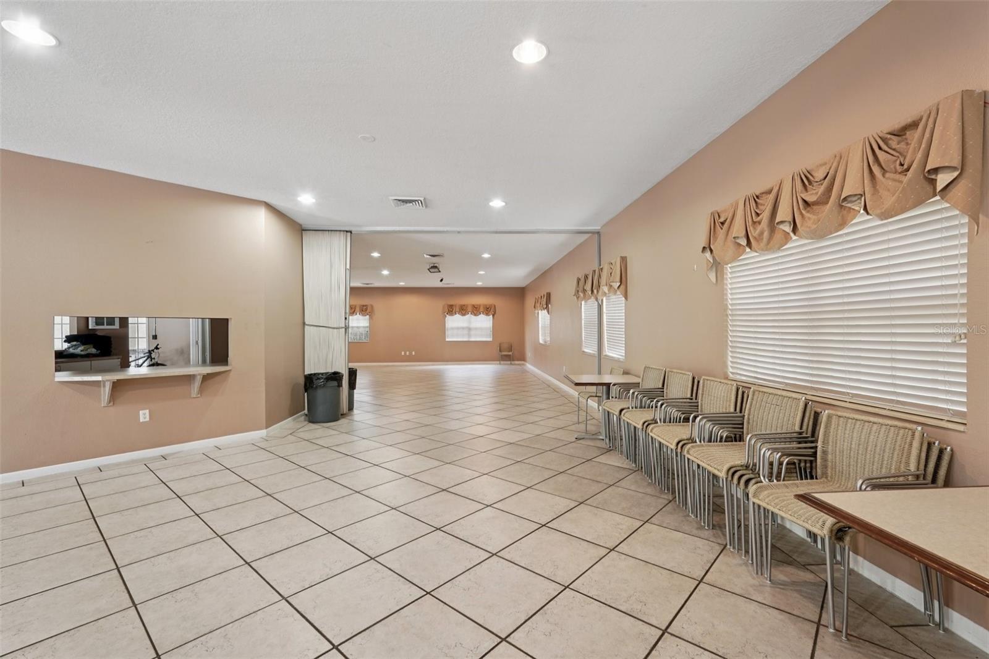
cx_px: 494
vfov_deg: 73.7
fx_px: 439
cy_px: 330
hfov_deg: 96.7
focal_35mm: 16
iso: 400
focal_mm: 16
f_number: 8
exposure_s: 1/5
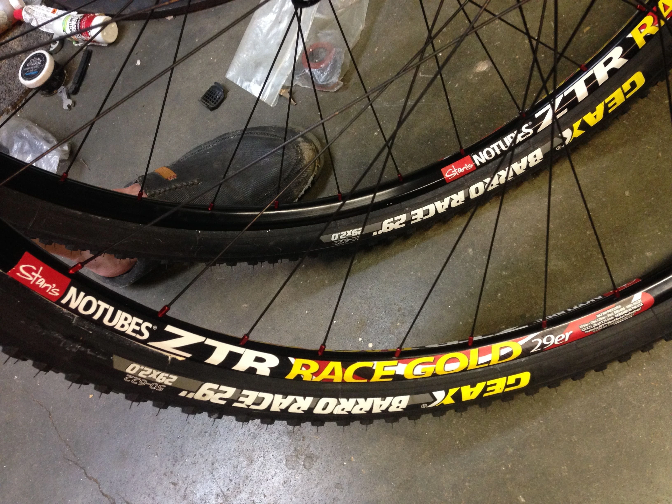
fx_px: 641
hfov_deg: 55.4
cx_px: 336
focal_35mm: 33
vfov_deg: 42.9
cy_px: 252
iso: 250
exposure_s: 1/20
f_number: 2.4
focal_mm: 4.12
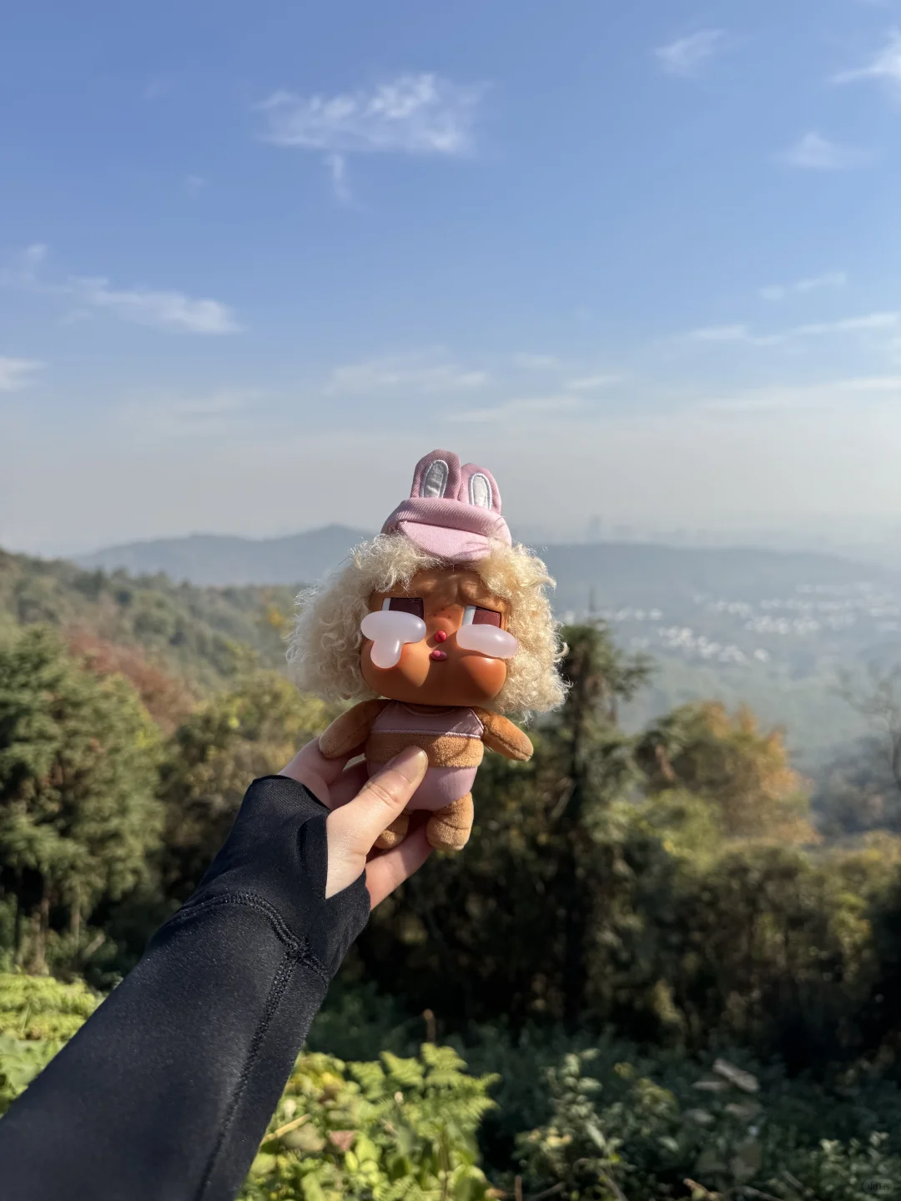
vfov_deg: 71.6
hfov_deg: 56.8
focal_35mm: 24
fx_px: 833
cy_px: 600
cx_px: 450
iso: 80
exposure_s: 1/5348
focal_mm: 6.76
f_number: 1.78
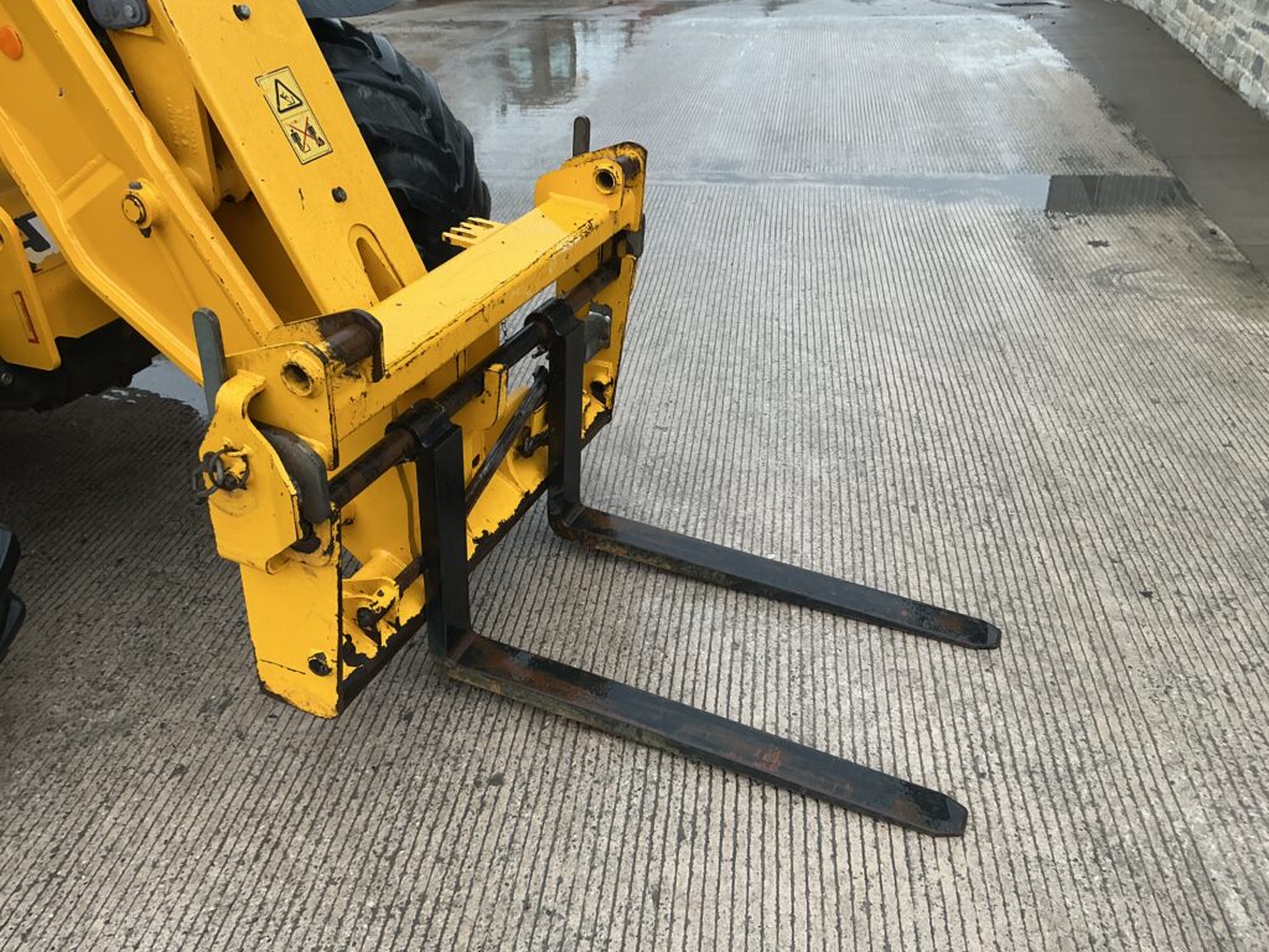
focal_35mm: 28
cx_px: 634
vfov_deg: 49.7
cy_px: 476
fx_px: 1026
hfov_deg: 63.4
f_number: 1.8
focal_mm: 3
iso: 32
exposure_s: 1/122
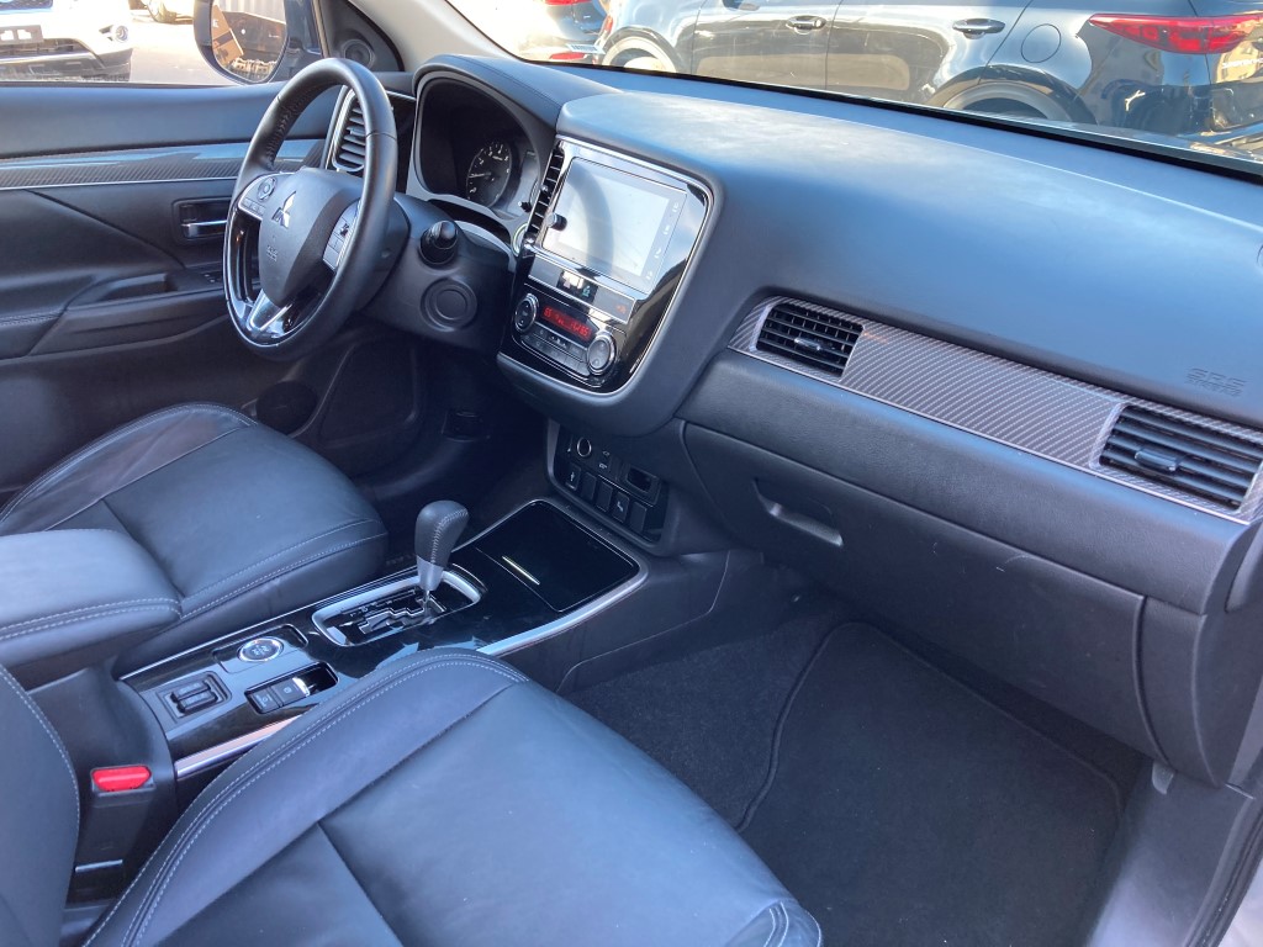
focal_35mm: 28
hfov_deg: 63.4
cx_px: 632
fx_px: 1022
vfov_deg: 49.7
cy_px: 474
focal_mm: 3.99
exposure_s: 1/72
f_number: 1.8
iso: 80
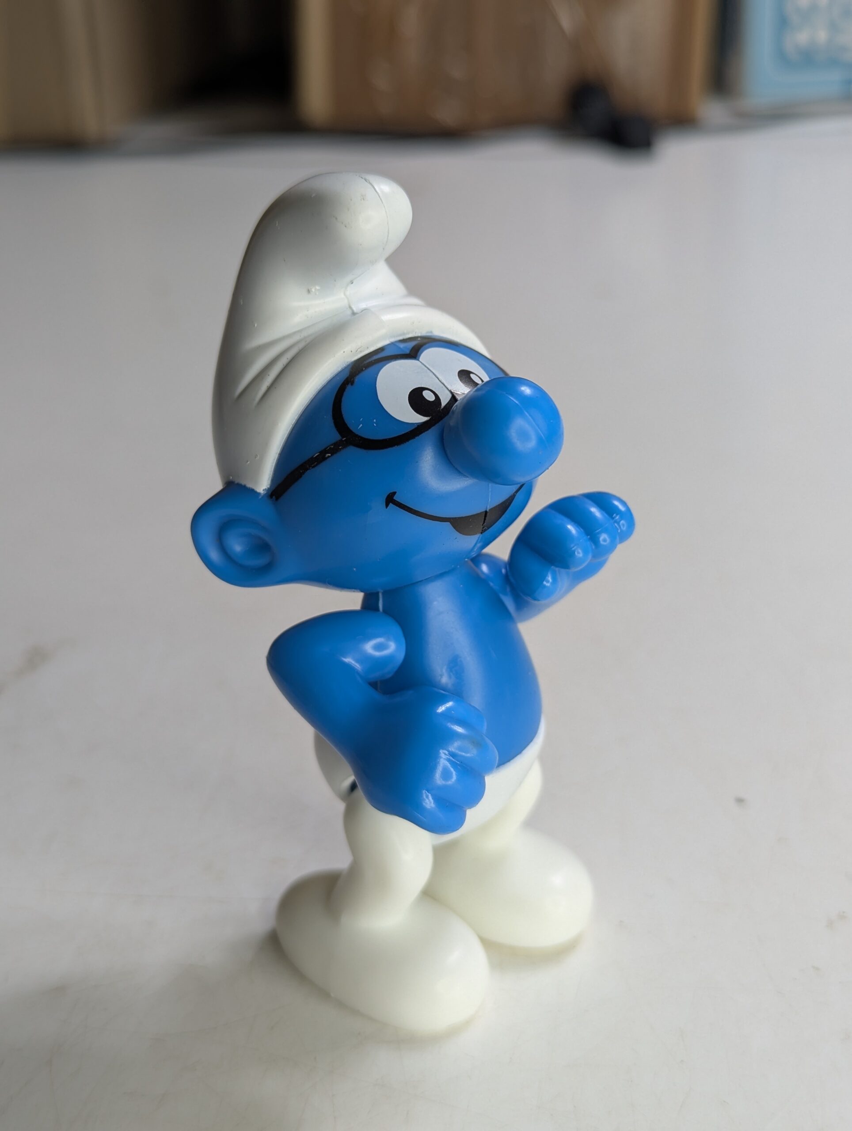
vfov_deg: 39.6
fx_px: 1571
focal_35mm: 48
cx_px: 426
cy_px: 566
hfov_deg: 30.3
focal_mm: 6.81
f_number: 1.85
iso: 47
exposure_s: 1/301
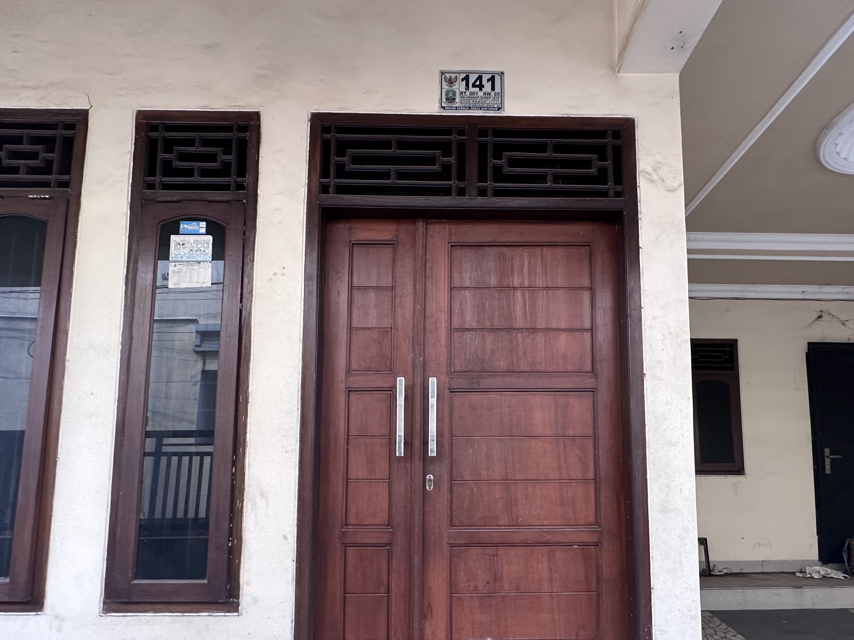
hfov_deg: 78.8
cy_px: 421
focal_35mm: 21
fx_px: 518
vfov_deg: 62.1
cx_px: 465
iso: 200
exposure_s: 1/99
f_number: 2.2
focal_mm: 2.22
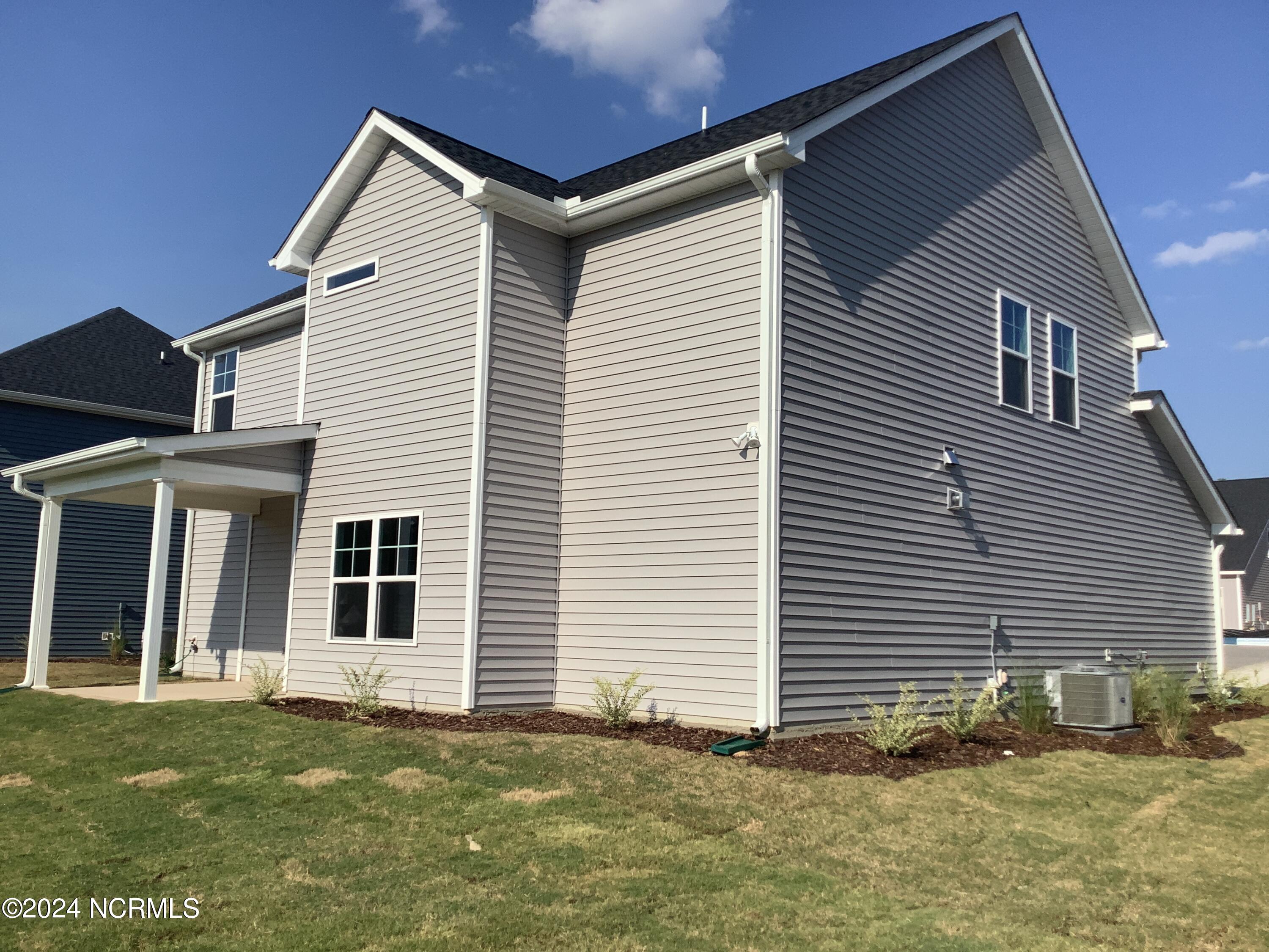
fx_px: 1136
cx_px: 634
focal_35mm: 31
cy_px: 476
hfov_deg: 58.4
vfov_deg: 45.4
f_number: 2.4
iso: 25
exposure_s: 1/2398
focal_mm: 3.3
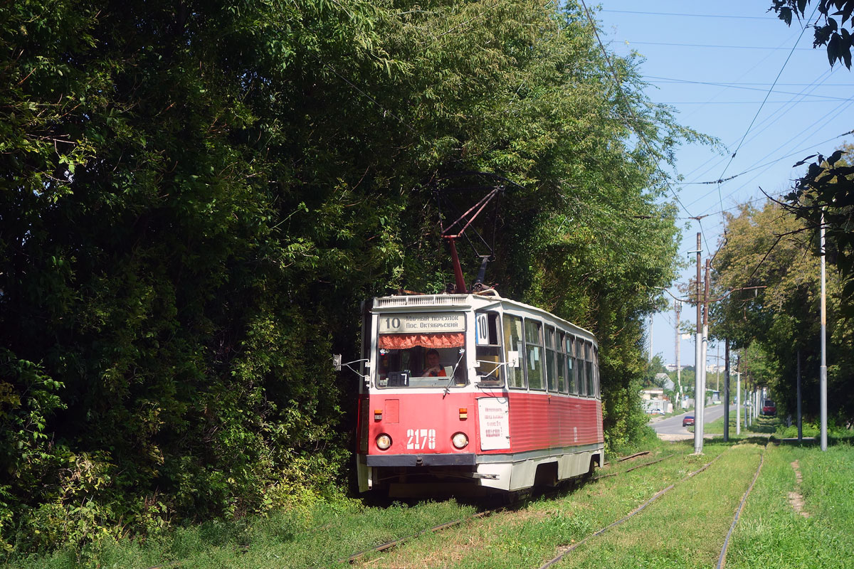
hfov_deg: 29.7
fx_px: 1613
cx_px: 427
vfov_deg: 20.0
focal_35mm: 68
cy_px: 284
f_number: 4
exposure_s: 1/500
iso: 125
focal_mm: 25.32
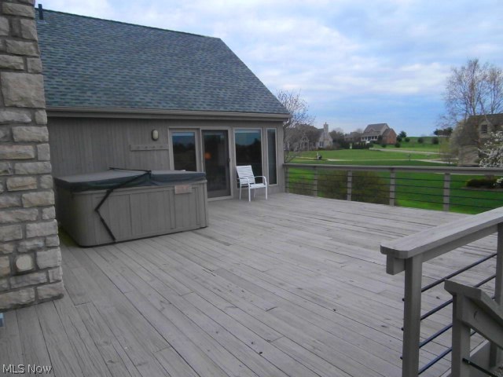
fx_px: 349
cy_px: 188
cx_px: 252
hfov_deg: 71.6
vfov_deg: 56.8
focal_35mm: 24
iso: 320
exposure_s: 1/250
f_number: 3
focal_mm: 4.2
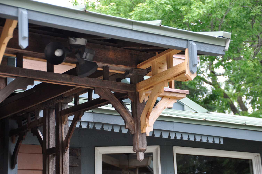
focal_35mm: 84
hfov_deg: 24.2
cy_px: 87
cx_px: 131
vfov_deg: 16.2
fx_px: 611
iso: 640
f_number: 4.8
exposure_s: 1/100
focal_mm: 56
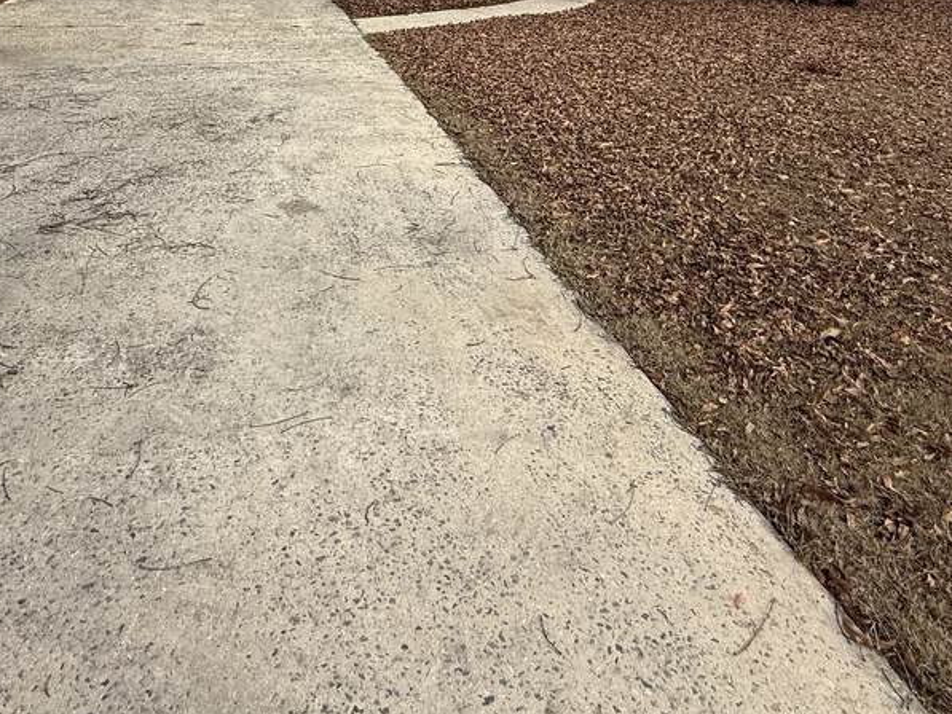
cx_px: 383
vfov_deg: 40.6
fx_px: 825
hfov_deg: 59.5
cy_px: -10
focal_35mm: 30
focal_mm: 2.22
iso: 50
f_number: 2.2
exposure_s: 1/942
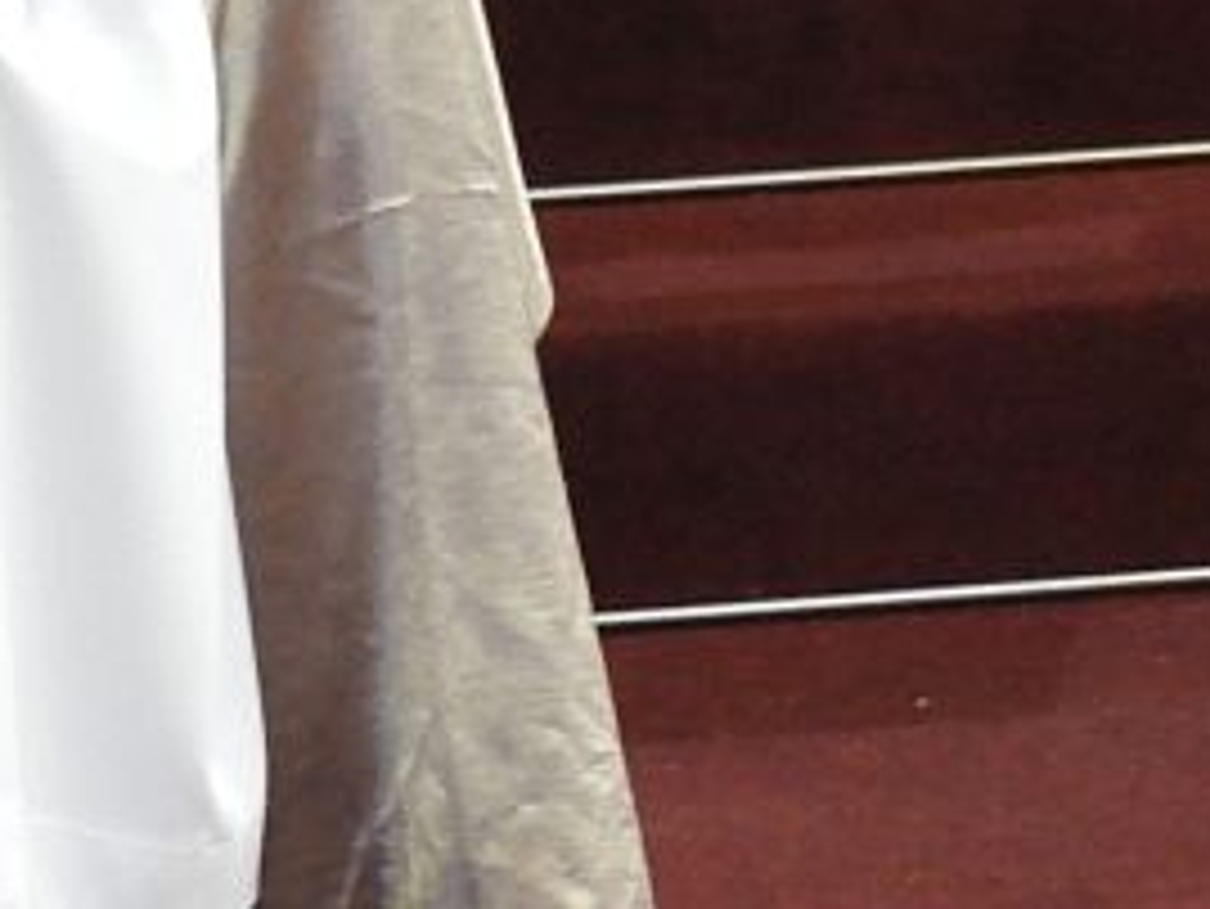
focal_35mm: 323
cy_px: -670
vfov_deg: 4.6
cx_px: 805
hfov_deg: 6.1
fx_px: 11295
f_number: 4.5
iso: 450
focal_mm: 15.2
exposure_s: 1/15
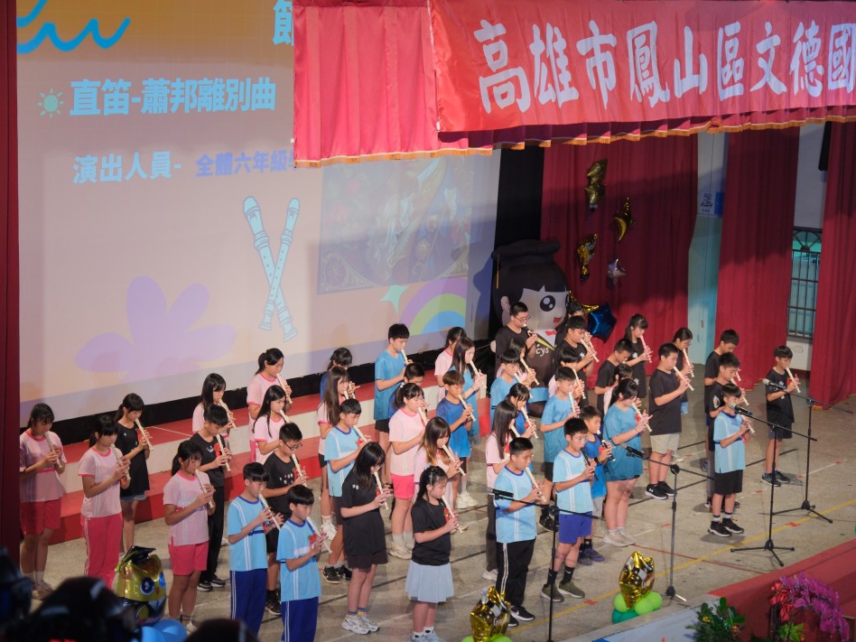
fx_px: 1978
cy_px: 318
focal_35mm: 80
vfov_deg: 18.4
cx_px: 425
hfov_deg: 24.4
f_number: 2.8
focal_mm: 48.5
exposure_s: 1/60
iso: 1250
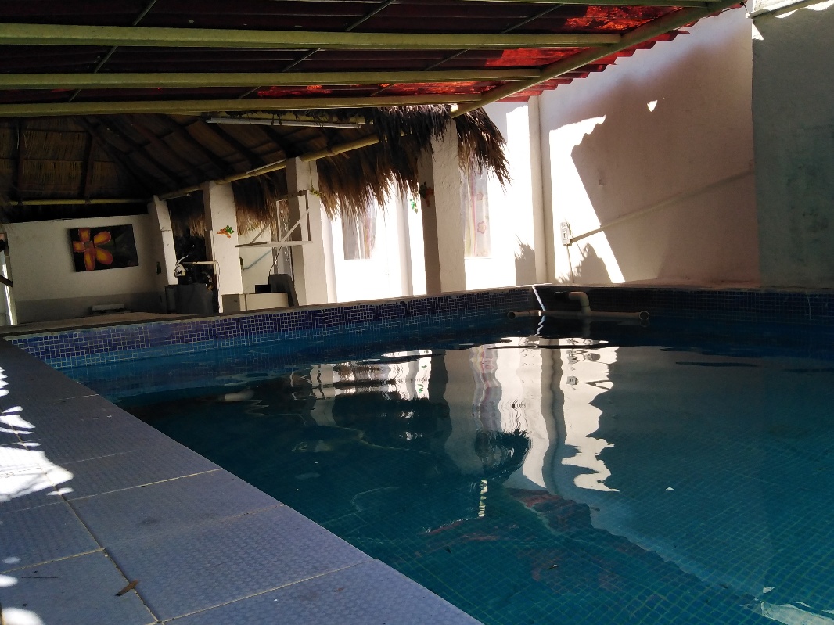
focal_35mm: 26
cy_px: 312
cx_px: 417
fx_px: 626
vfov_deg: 53.0
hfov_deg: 67.3
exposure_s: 1/875
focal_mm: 3.59
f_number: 1.8
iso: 100
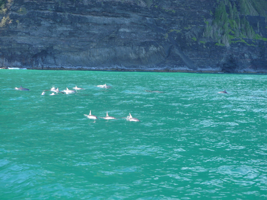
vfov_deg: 24.4
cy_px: 100
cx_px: 134
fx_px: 463
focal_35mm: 60
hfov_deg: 32.2
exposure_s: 1/160
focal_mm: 12.8
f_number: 2.8
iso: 80
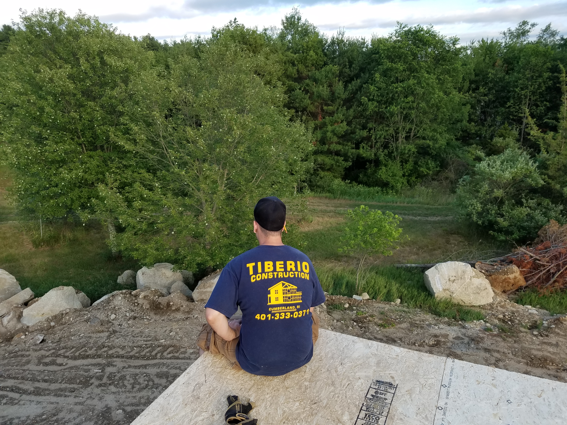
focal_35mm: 26
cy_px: 212
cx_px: 284
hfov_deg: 67.3
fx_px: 426
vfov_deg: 53.1
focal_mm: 4.2
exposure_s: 1/594
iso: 50
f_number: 1.7
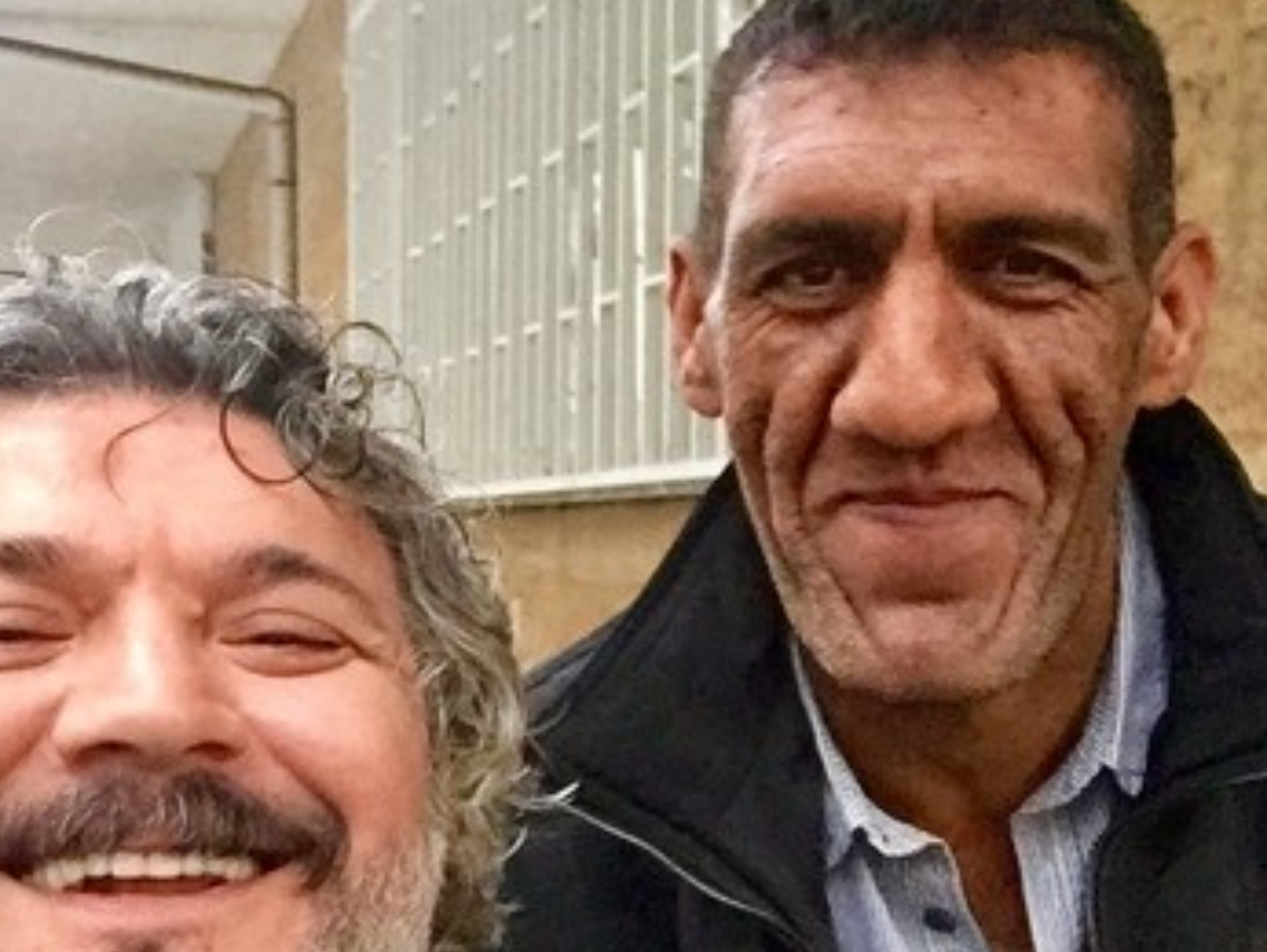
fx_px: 1575
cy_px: 575
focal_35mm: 43
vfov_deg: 33.5
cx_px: 516
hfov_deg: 43.6
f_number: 2.2
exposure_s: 1/33
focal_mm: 2.65
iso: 250
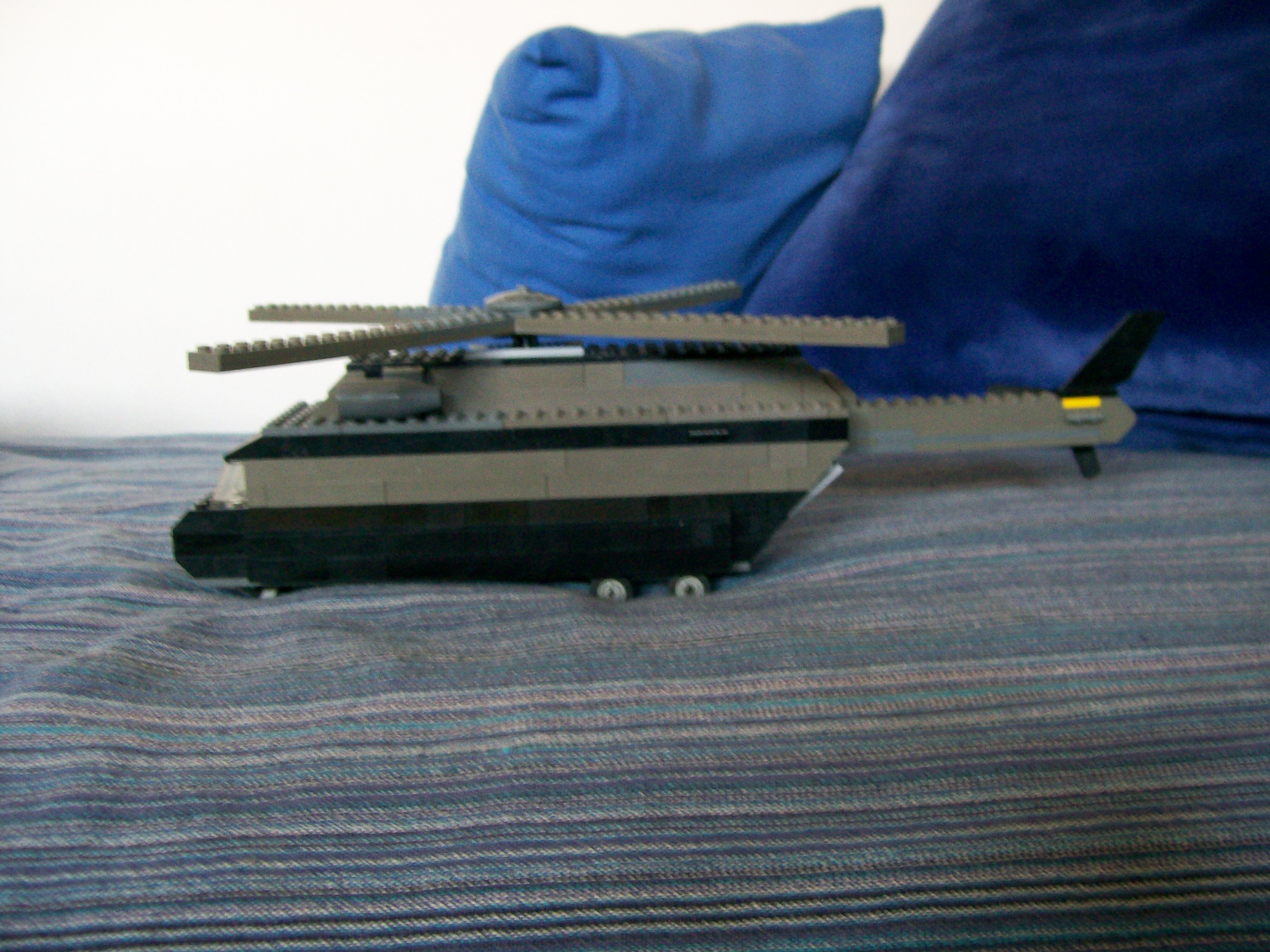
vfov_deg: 39.7
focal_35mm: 36
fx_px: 1321
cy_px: 476
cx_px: 635
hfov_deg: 51.4
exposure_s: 1/8
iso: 160
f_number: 2.7
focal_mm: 6
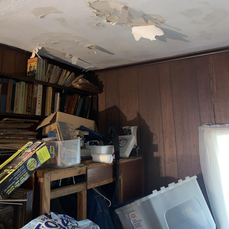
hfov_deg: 49.7
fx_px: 247
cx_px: 108
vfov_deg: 49.1
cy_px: 82
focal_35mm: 33
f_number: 1.8
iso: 80
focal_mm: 4.25
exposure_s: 1/4
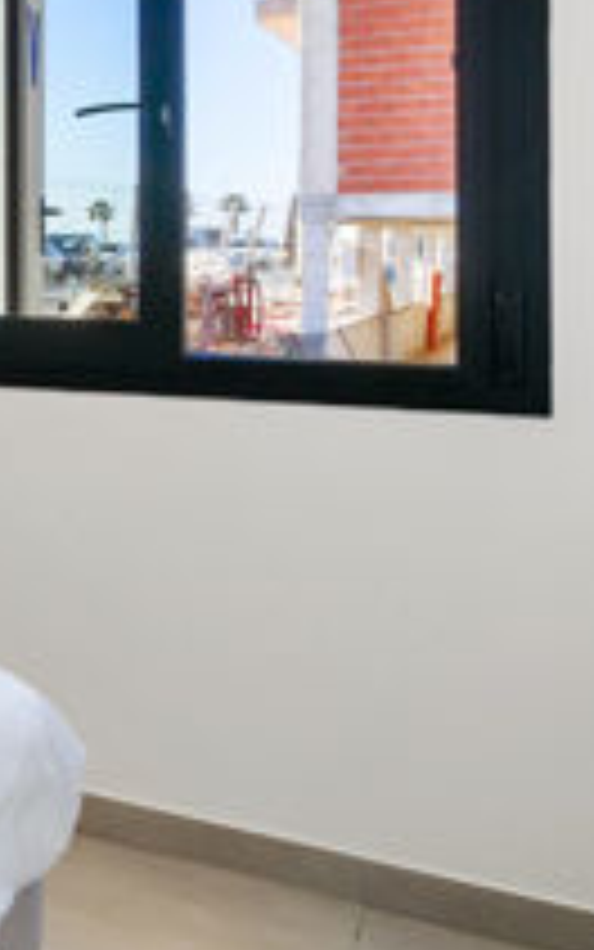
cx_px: -812
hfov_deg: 15.2
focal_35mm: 51
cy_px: 378
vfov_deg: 39.4
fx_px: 1320
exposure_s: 1/15
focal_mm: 10
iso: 320
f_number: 8
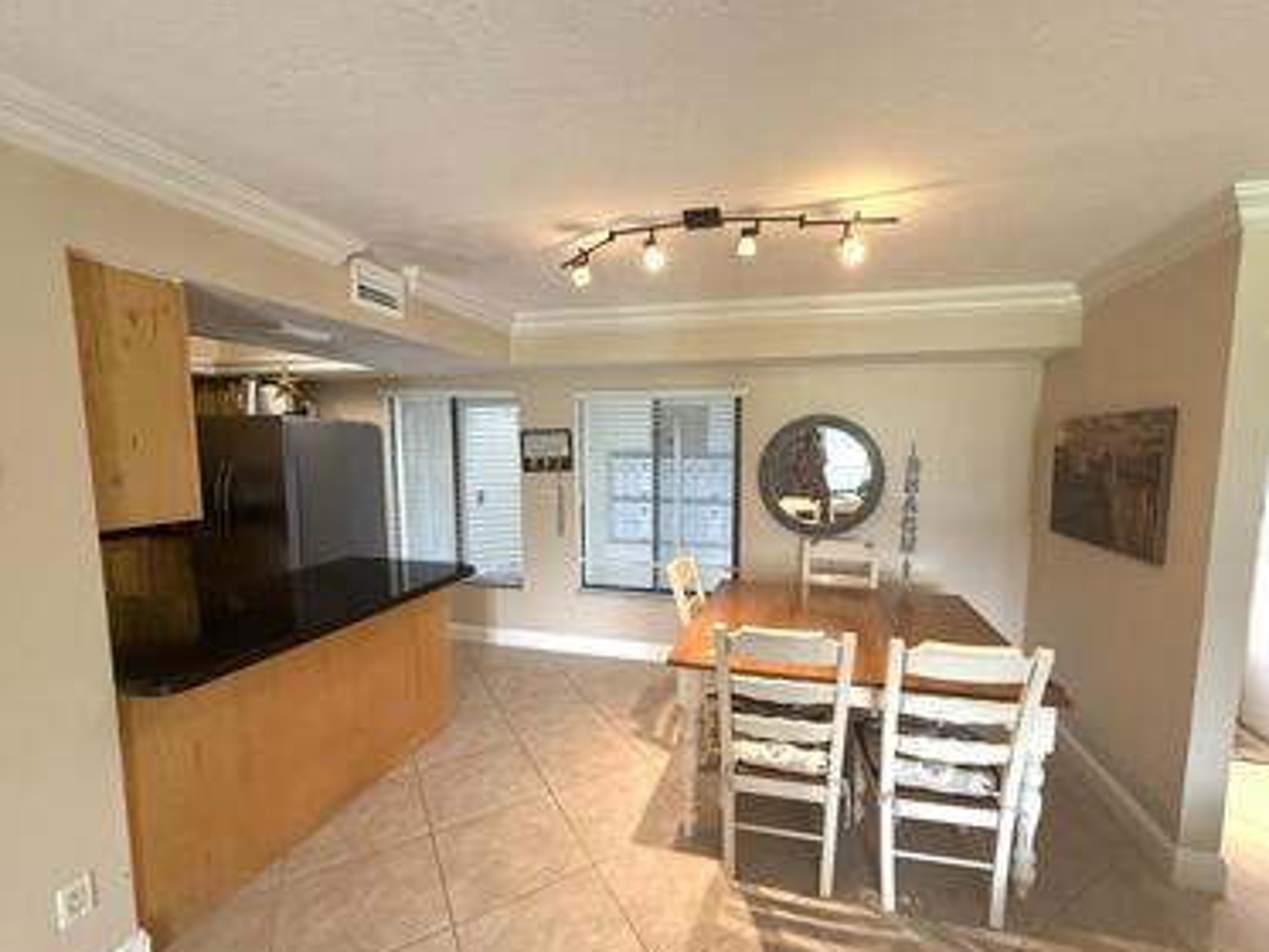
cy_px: 503
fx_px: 550
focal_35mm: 15
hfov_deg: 98.0
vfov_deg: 81.7
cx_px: 674
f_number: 2.2
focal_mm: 2.22
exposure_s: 1/120
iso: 400
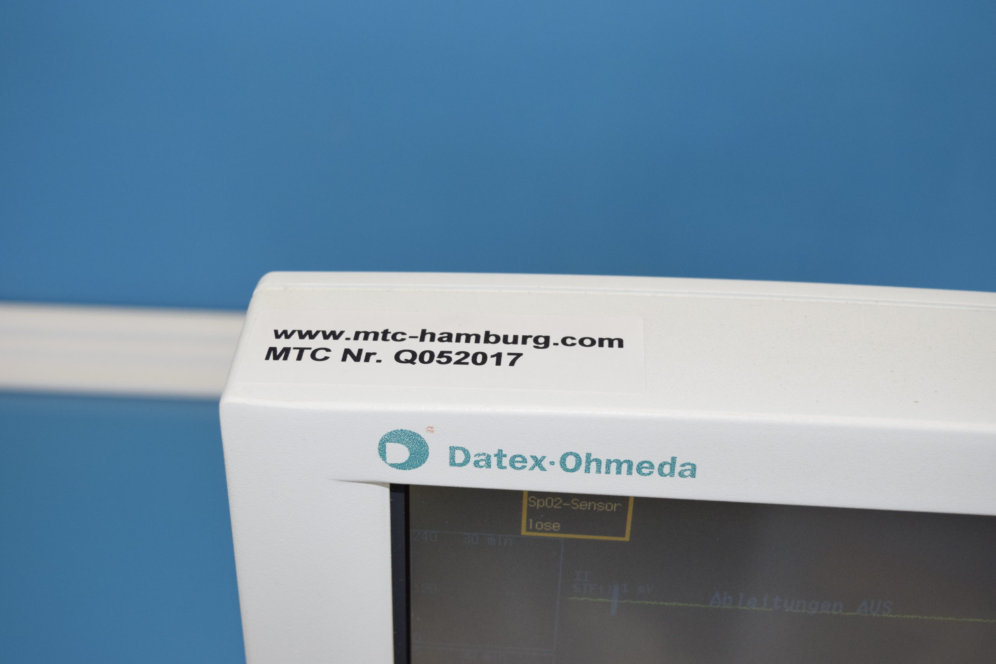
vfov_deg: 26.5
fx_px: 1411
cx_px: 498
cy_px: 332
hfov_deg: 38.9
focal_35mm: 51
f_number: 5.6
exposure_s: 1/90
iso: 1000
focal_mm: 34
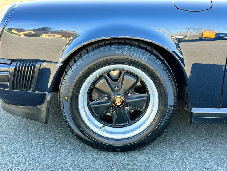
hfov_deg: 39.7
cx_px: 114
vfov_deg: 30.3
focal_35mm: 48
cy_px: 86
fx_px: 315
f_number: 1.78
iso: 80
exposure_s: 1/172
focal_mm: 6.86
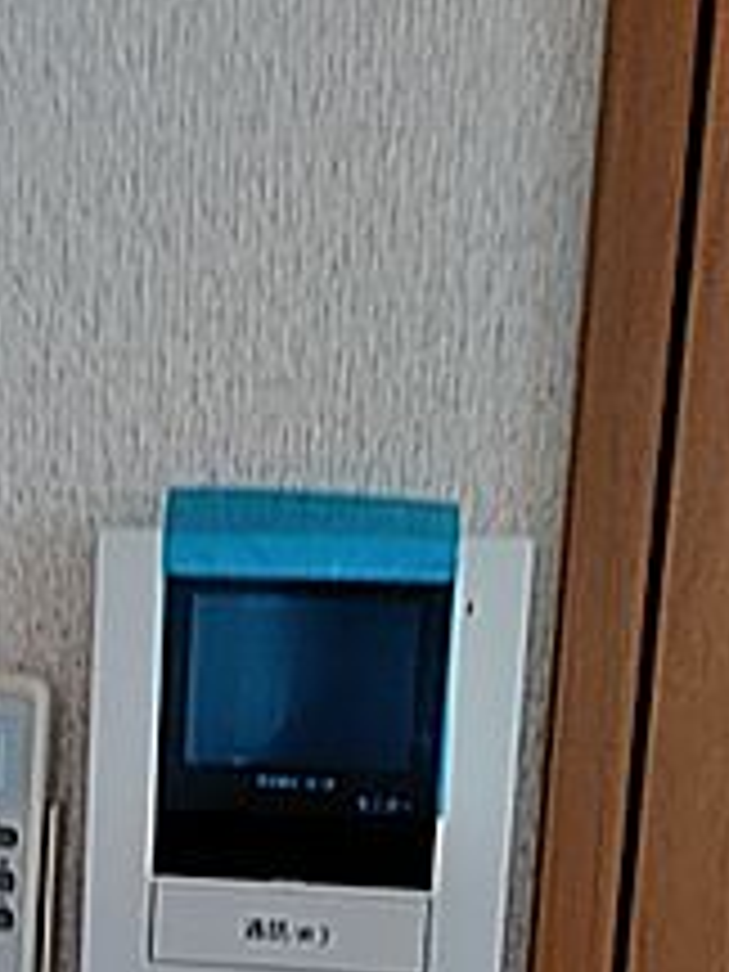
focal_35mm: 60
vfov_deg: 30.9
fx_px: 1685
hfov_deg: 23.9
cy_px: 846
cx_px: 108
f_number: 2.2
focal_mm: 3.46
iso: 143
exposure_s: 1/30
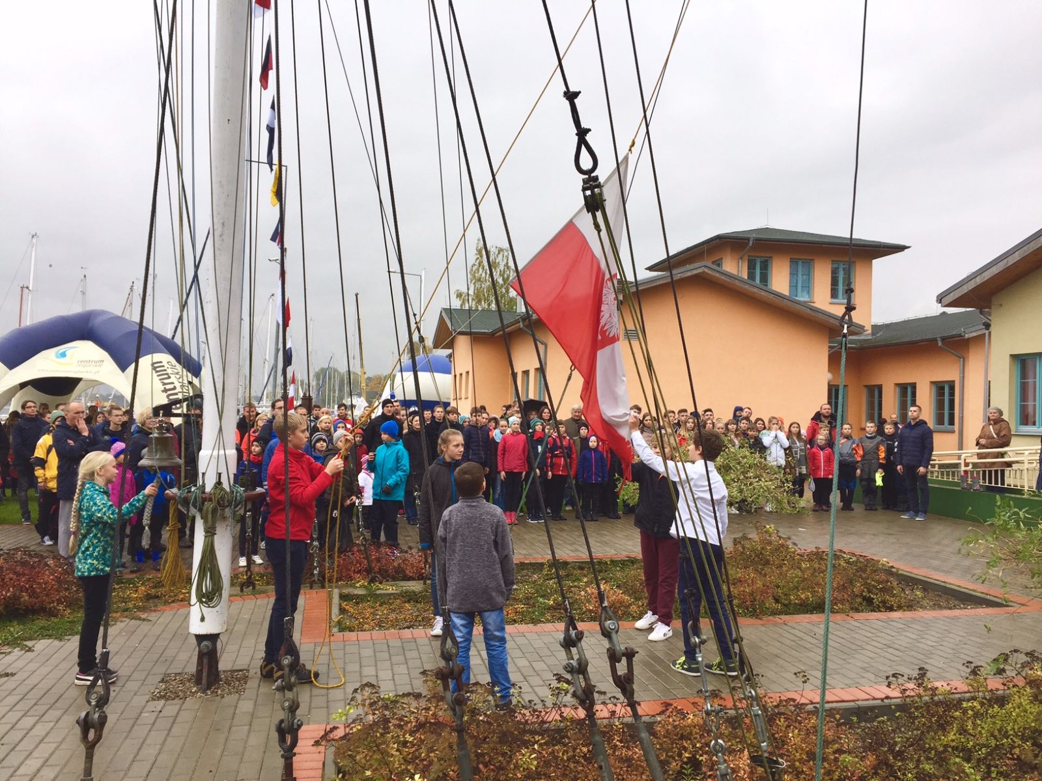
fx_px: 873
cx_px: 521
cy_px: 390
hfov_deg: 61.7
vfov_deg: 48.2
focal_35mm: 29
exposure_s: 1/121
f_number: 2.2
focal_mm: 4.15
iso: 32
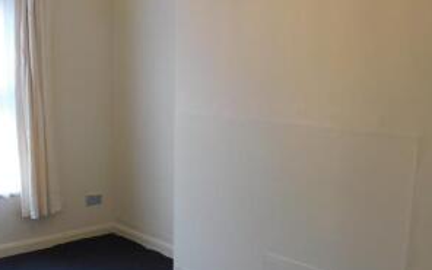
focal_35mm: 48
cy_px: 189
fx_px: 565
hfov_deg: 41.6
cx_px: 171
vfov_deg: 26.6
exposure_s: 1/30
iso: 140
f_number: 3
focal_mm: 4
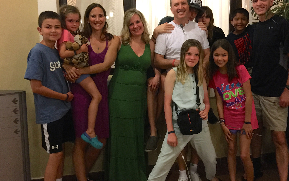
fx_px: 307
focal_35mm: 39
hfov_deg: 50.2
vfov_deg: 32.7
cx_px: 164
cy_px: 78
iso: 125
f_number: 2.2
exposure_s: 1/4
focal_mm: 4.15
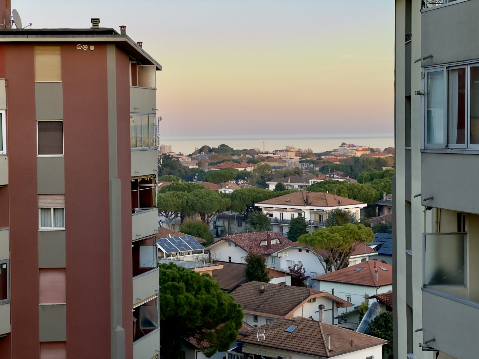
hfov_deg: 25.3
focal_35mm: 77
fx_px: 1065
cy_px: 180
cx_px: 240
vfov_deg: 19.1
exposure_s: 1/312
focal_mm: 9
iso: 25
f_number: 2.8
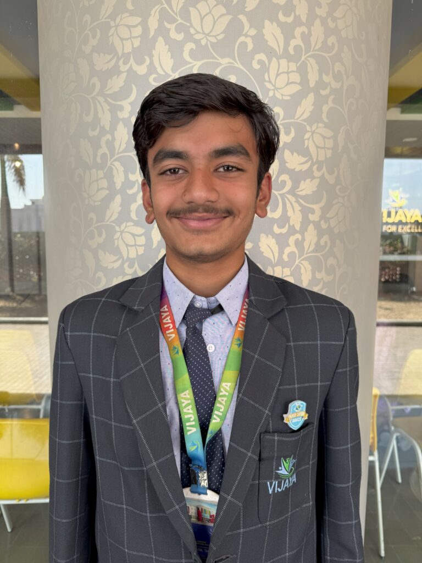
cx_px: 211
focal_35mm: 24
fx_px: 390
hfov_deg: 56.8
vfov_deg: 71.6
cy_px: 282
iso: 64
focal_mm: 6.76
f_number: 1.78
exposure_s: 1/190
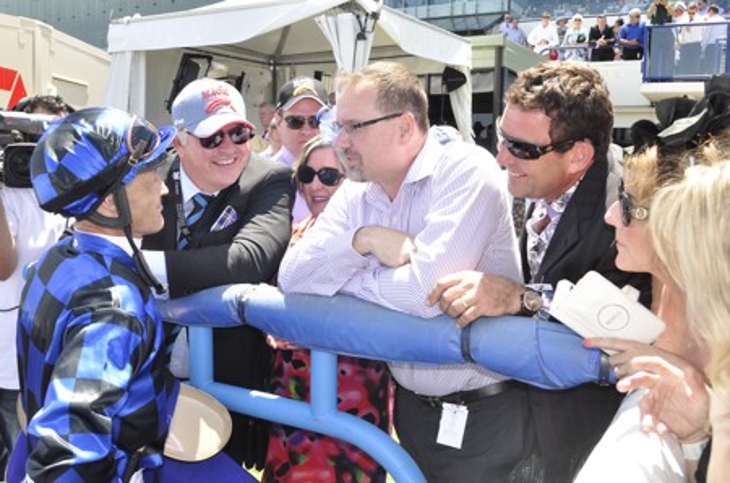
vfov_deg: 38.2
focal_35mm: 34
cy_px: 242
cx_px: 365
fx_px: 698
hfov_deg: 55.2
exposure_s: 1/125
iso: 200
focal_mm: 23
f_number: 8
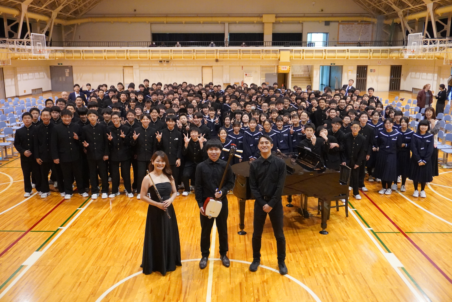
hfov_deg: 57.2
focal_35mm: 33
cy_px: 151
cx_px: 226
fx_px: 414
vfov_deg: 40.0
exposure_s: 1/125
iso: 6400
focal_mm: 22
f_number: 4
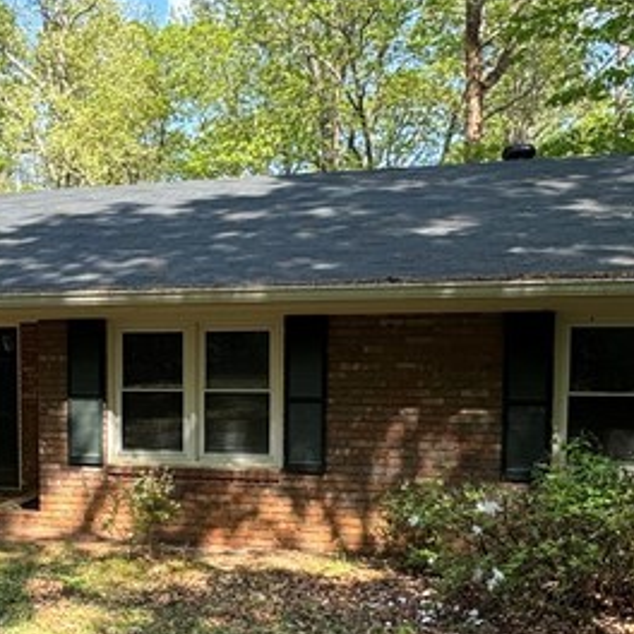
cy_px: 411
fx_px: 995
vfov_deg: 35.1
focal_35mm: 48
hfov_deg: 33.4
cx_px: 60
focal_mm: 2.22
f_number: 2.2
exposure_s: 1/379
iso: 40
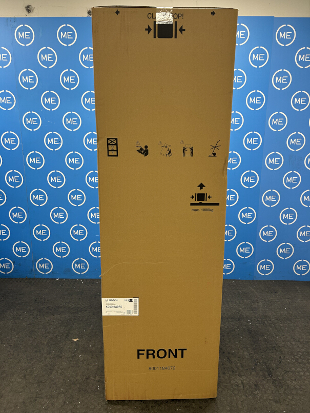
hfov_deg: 53.1
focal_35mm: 26
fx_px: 310
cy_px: 206
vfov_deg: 67.3
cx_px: 155
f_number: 1.5
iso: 80
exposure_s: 1/50
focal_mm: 5.7
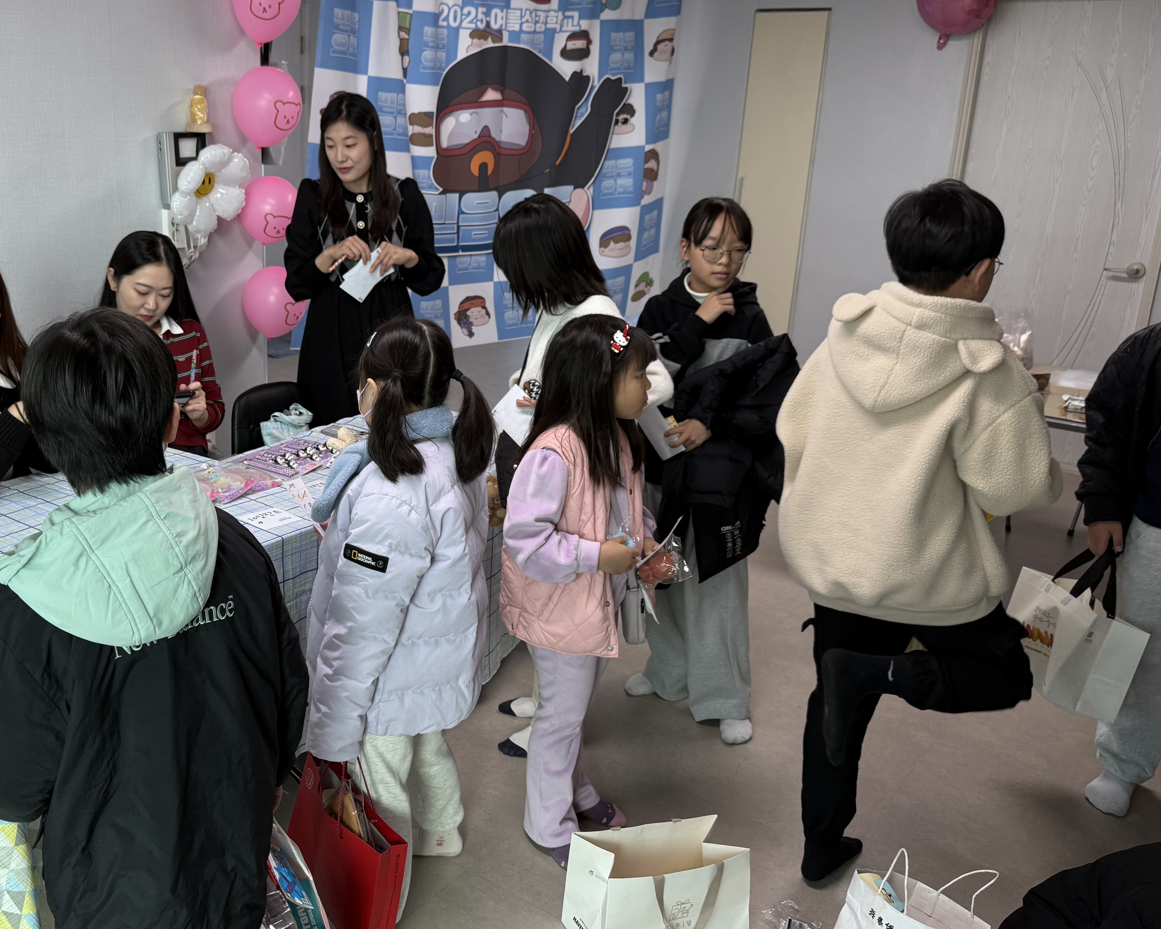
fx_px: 1134
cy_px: 443
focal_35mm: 33
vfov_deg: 44.5
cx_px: 379
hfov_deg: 53.1
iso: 100
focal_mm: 6.76
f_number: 1.78
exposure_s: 1/120
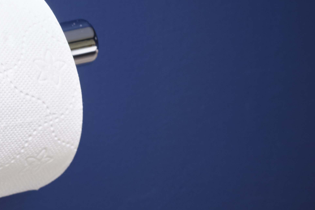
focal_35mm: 260
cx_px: -92
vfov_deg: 5.3
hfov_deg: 7.8
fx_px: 2275
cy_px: 116
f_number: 5.6
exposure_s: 1.9
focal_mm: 56
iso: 200
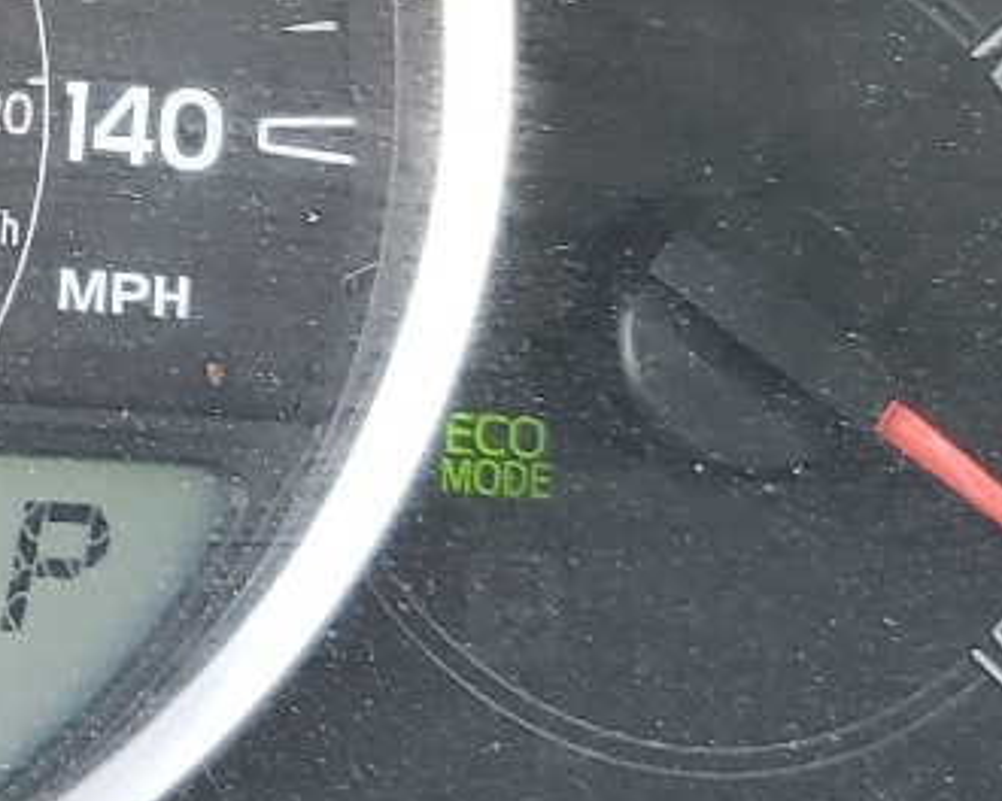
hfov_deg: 14.4
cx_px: -598
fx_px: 3648
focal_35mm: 123
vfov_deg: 12.3
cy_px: -158
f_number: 1.5
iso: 80
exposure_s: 1/120
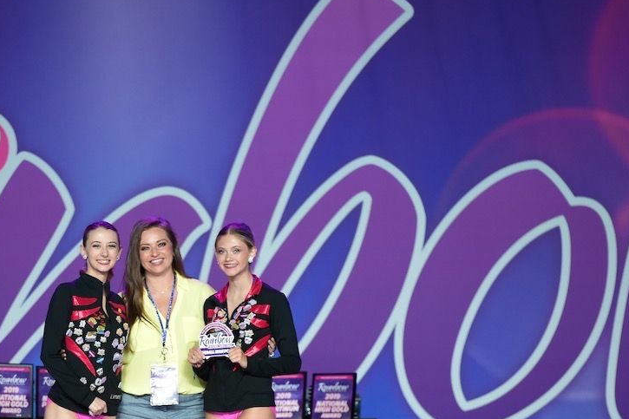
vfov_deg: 3.9
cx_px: 172
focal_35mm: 353
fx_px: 6166
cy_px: 304
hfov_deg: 5.8
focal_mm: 200
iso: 2500
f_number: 3.2
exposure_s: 1/1250
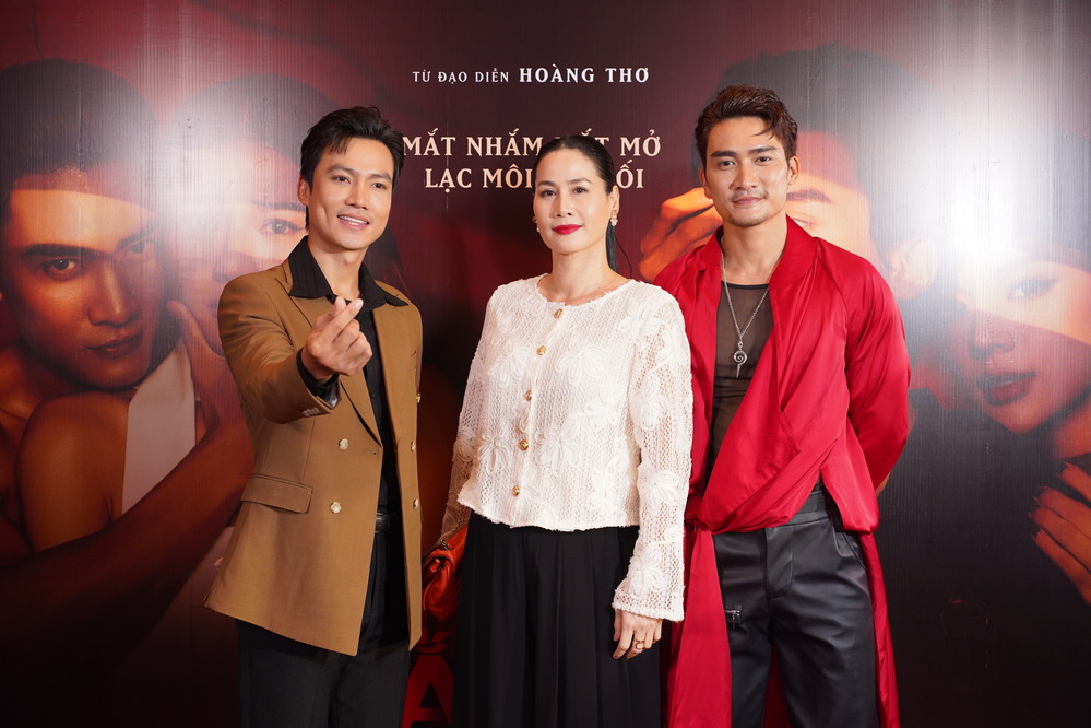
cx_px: 546
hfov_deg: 41.9
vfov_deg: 28.6
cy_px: 364
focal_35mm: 47
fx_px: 1424
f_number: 4
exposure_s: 1/160
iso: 1000
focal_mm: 47
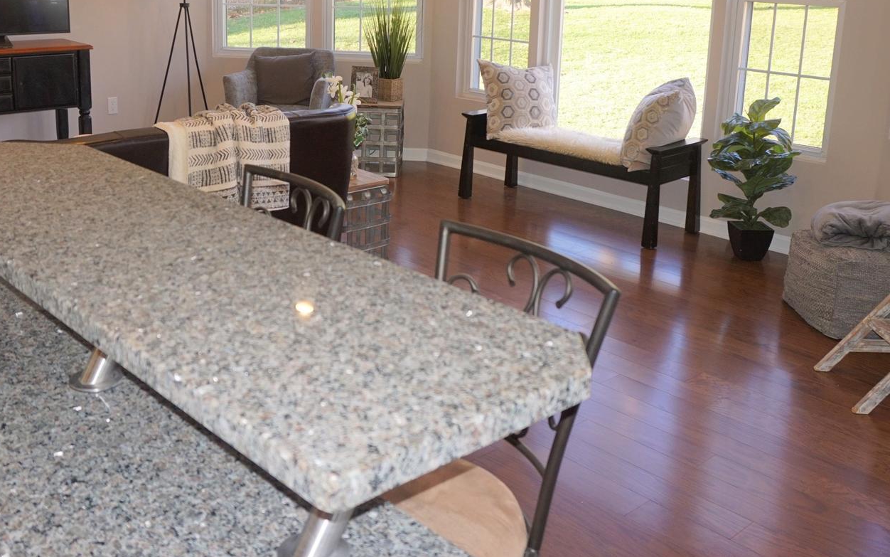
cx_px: 390
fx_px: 970
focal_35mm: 40
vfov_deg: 31.6
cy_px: 158
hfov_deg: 49.2
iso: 400
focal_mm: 16
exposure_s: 1/160
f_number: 4
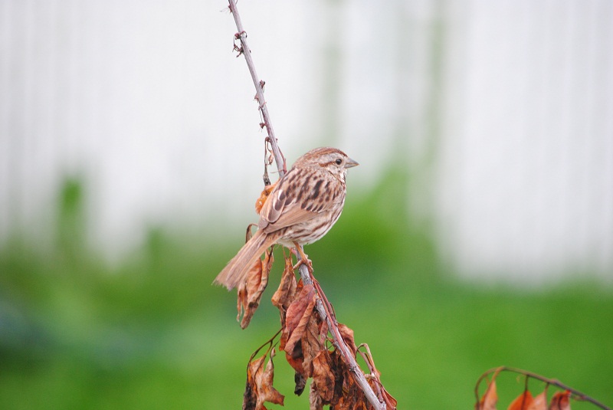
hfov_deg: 4.6
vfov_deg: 3.1
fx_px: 7669
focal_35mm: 450
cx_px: 306
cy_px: 205
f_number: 5.6
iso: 400
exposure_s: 1/50
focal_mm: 300
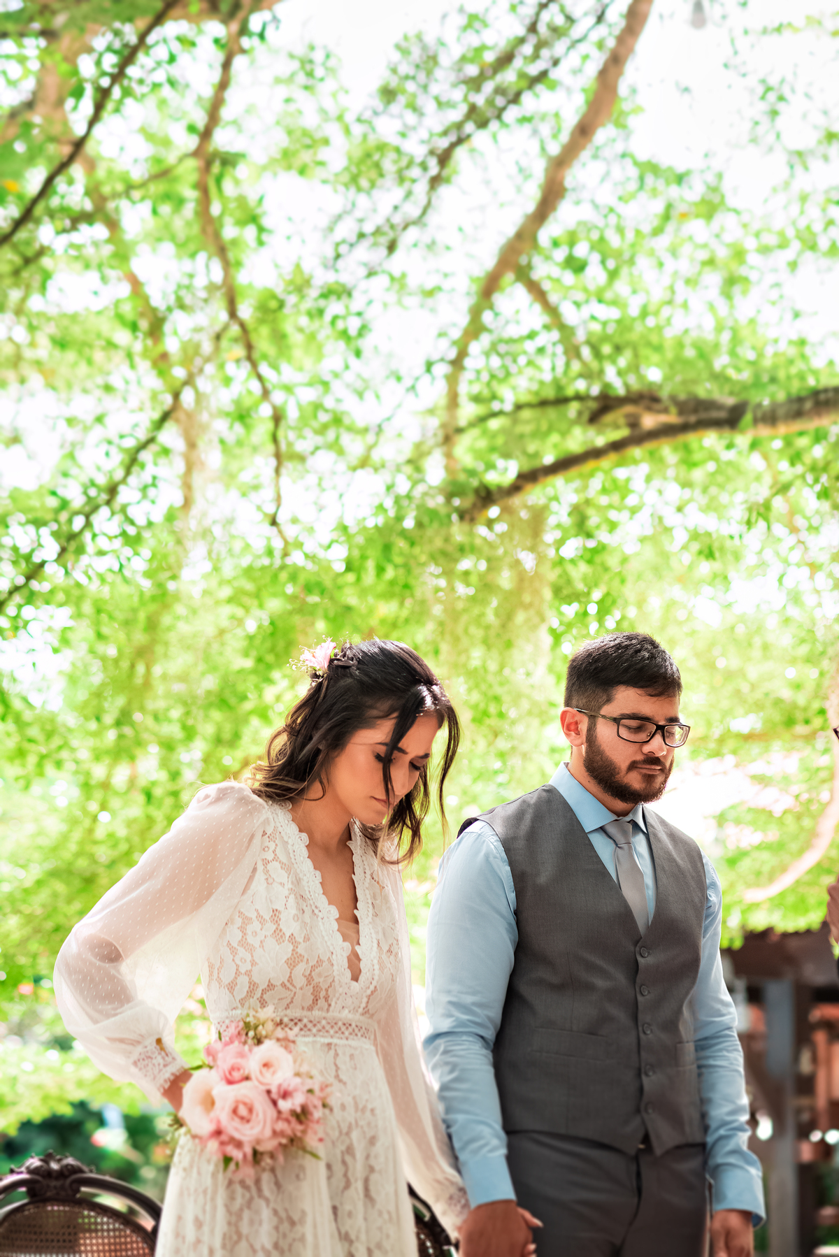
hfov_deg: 16.1
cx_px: 420
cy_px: 628
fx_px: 2969
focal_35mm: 85
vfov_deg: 23.9
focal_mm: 85
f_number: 3.2
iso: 500
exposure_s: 1/640
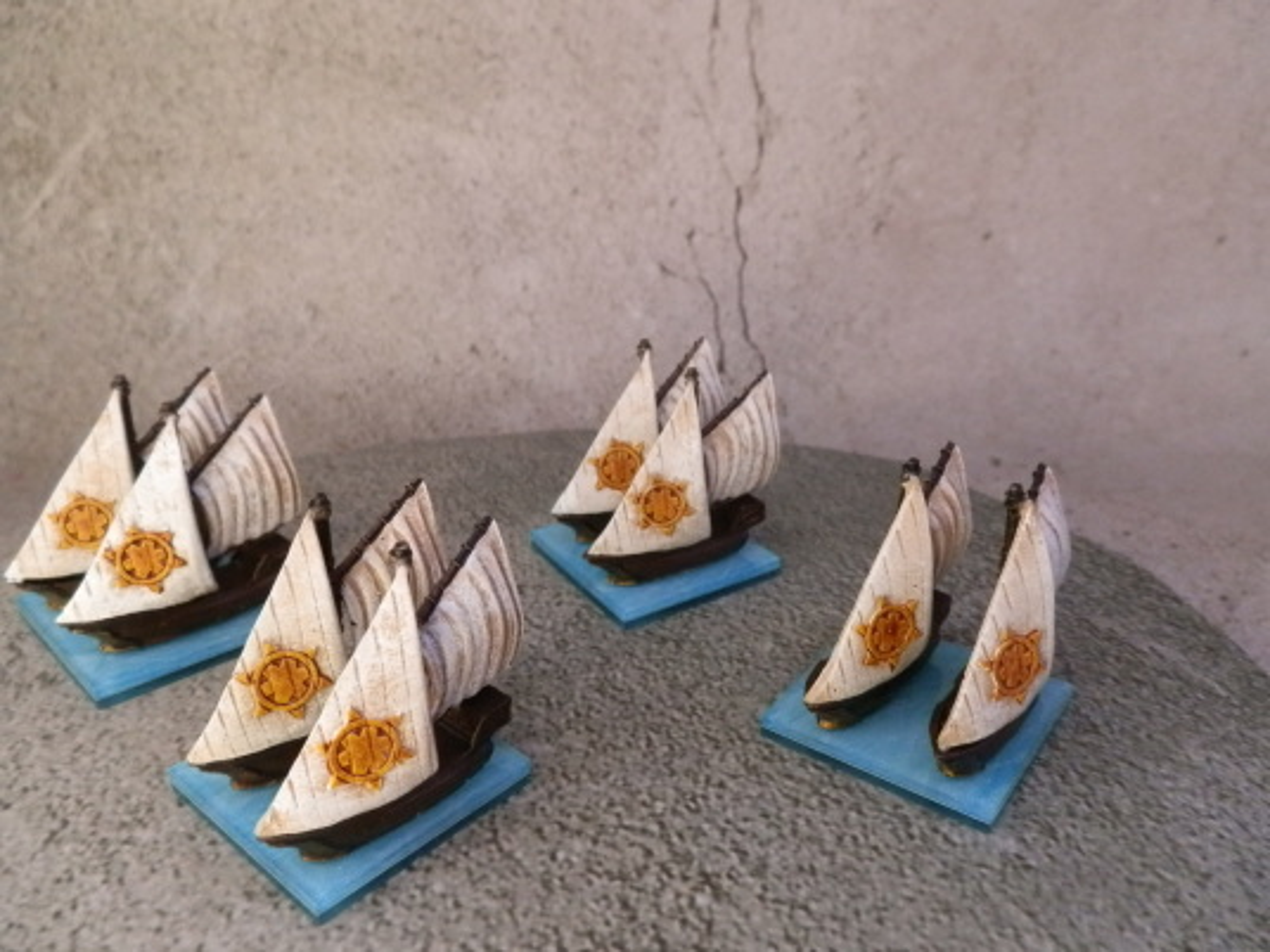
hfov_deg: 63.4
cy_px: 476
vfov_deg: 49.7
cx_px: 635
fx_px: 1027
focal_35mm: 28
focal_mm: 5
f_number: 3.1
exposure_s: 1/160
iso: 400
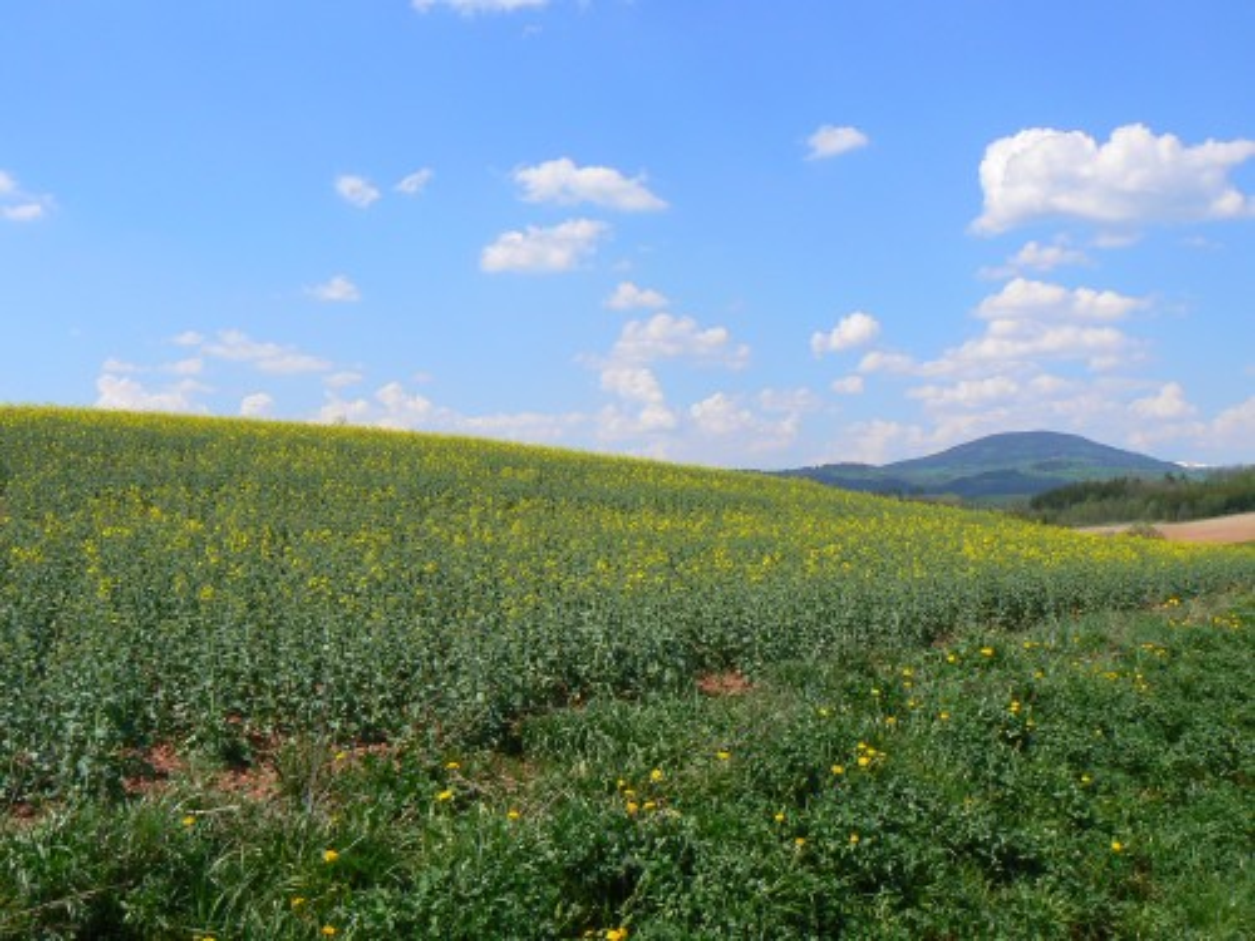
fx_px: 1305
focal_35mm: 36
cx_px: 628
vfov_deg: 39.7
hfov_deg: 51.4
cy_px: 470
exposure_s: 1/500
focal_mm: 6
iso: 80
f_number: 7.1
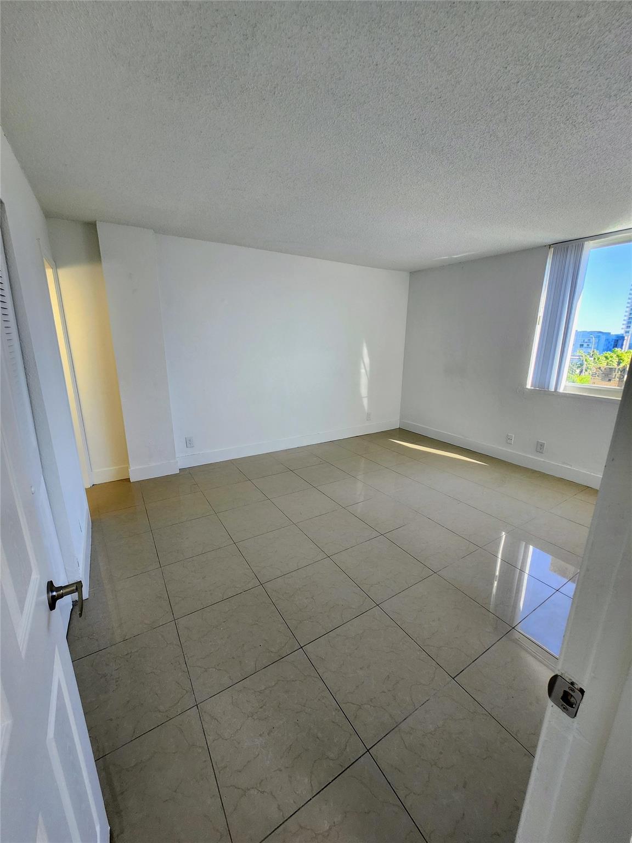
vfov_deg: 106.2
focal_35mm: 13
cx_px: 316
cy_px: 422
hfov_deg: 89.9
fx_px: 316
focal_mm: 1.74
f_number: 2.2
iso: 64
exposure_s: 1/60
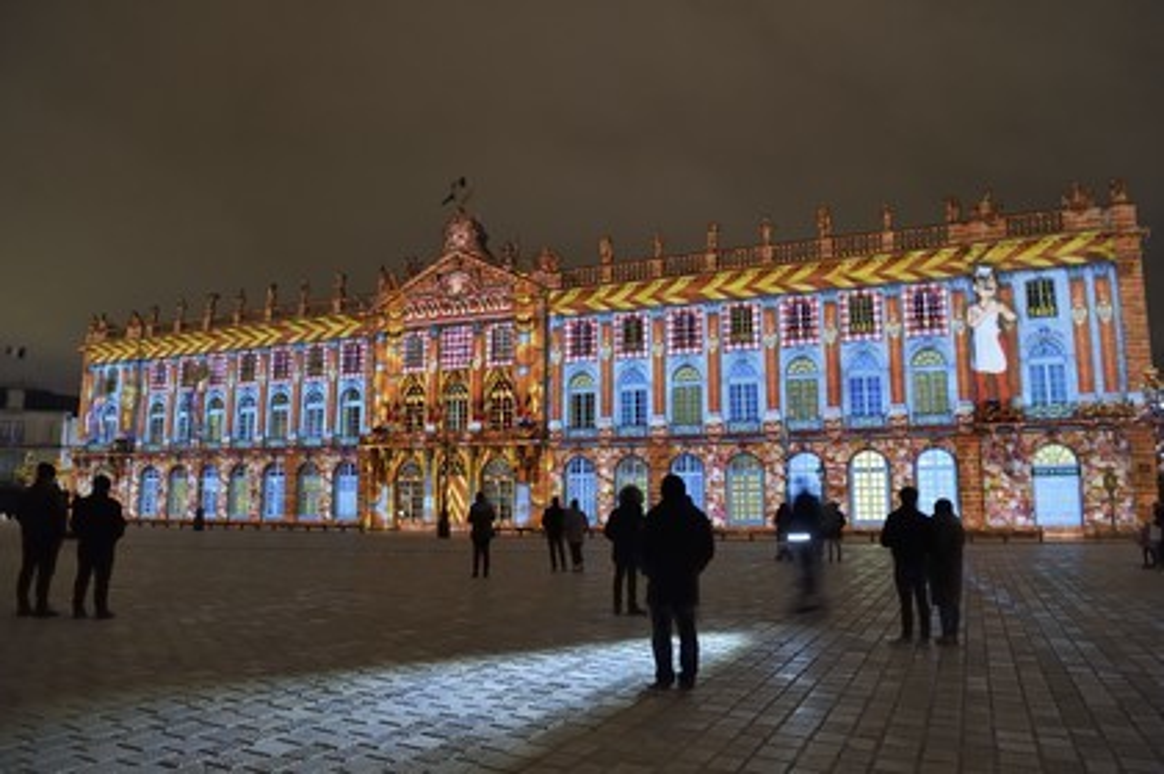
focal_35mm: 24
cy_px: 387
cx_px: 582
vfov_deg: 53.1
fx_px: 775
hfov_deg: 73.8
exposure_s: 1/6
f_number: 5
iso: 2000
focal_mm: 24
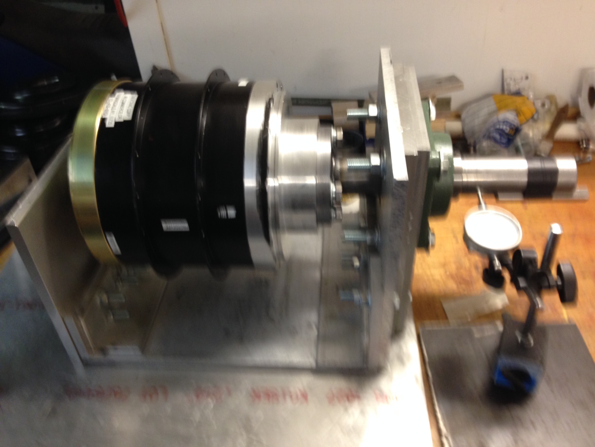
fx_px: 567
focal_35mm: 33
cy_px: 224
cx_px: 298
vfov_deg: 42.9
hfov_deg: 55.4
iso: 160
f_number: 2.4
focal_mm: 4.12
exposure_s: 1/20
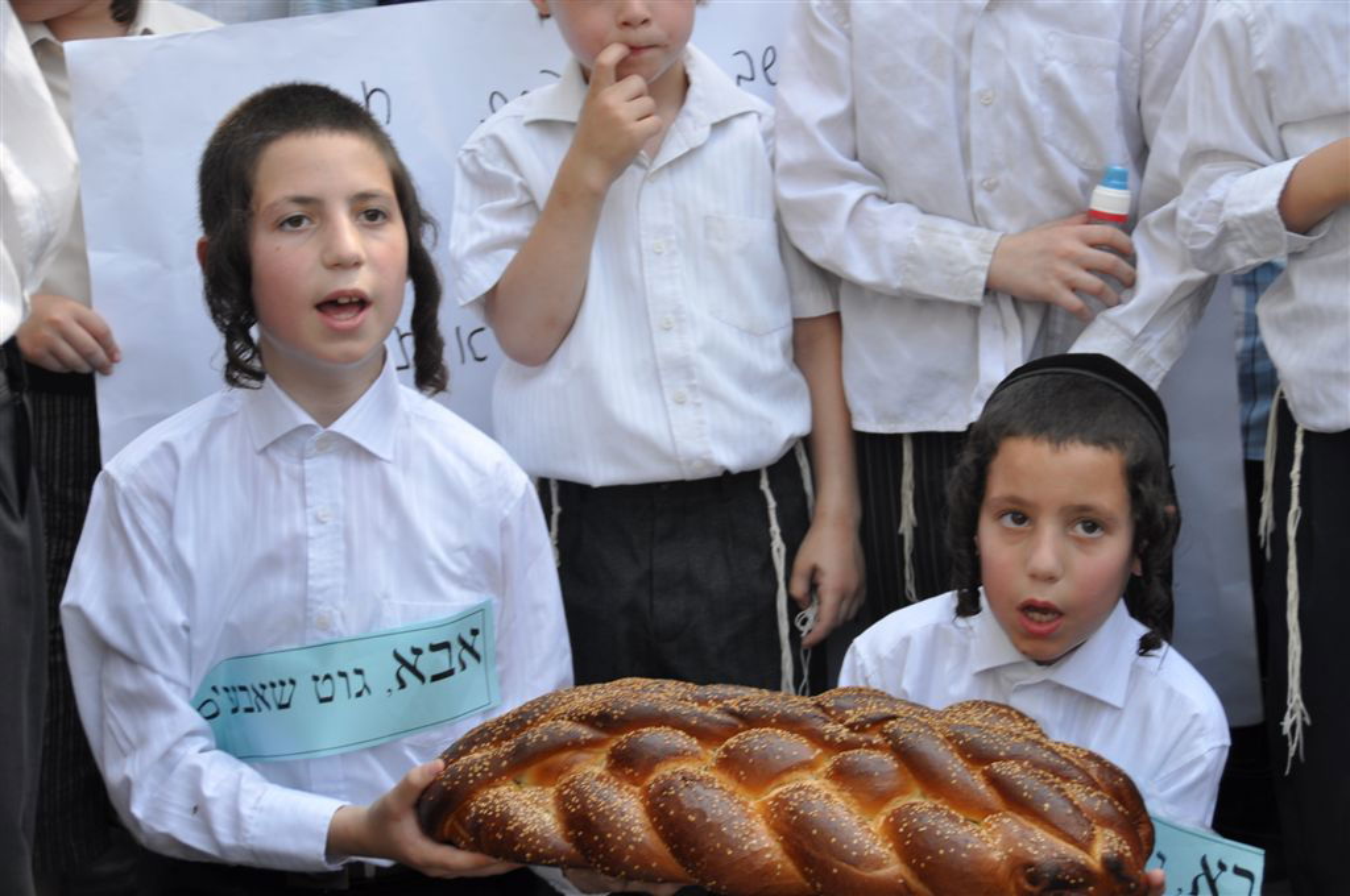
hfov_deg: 19.5
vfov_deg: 13.0
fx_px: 3932
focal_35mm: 105
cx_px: 675
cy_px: 448
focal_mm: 70
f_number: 6.3
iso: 200
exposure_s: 1/160
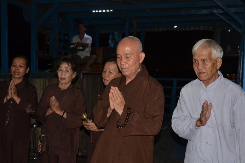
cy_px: 82
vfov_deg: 25.7
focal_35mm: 52
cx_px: 122
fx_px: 357
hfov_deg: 37.9
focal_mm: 35
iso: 1600
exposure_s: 1/60
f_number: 5.6
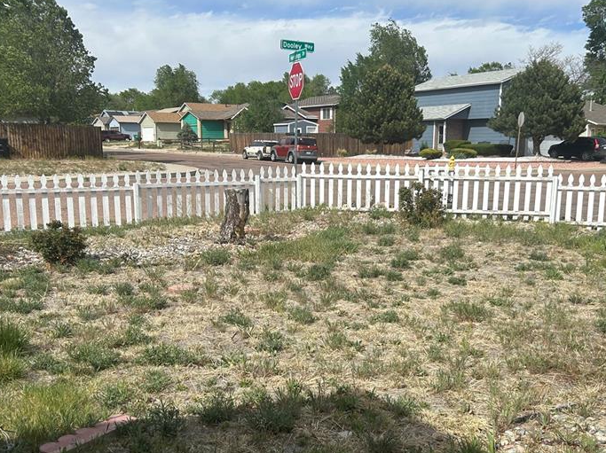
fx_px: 682
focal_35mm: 39
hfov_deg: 47.8
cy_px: 273
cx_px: 330
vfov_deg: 36.6
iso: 50
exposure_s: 1/5076
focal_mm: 5.7
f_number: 1.5
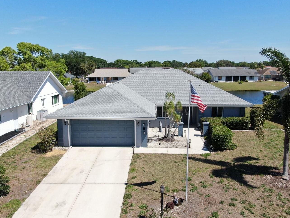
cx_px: 148
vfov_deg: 46.8
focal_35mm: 30
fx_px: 251
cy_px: 112
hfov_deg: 60.0
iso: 110
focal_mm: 4.39
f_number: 2.8
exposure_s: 1/1600
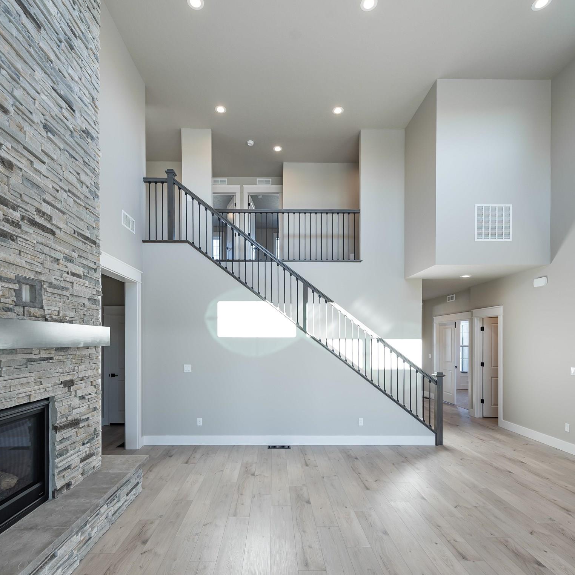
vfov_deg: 79.7
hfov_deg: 80.7
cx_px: 287
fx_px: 338
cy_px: 349
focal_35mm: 18
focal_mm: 14
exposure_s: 1/60
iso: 200
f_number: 5
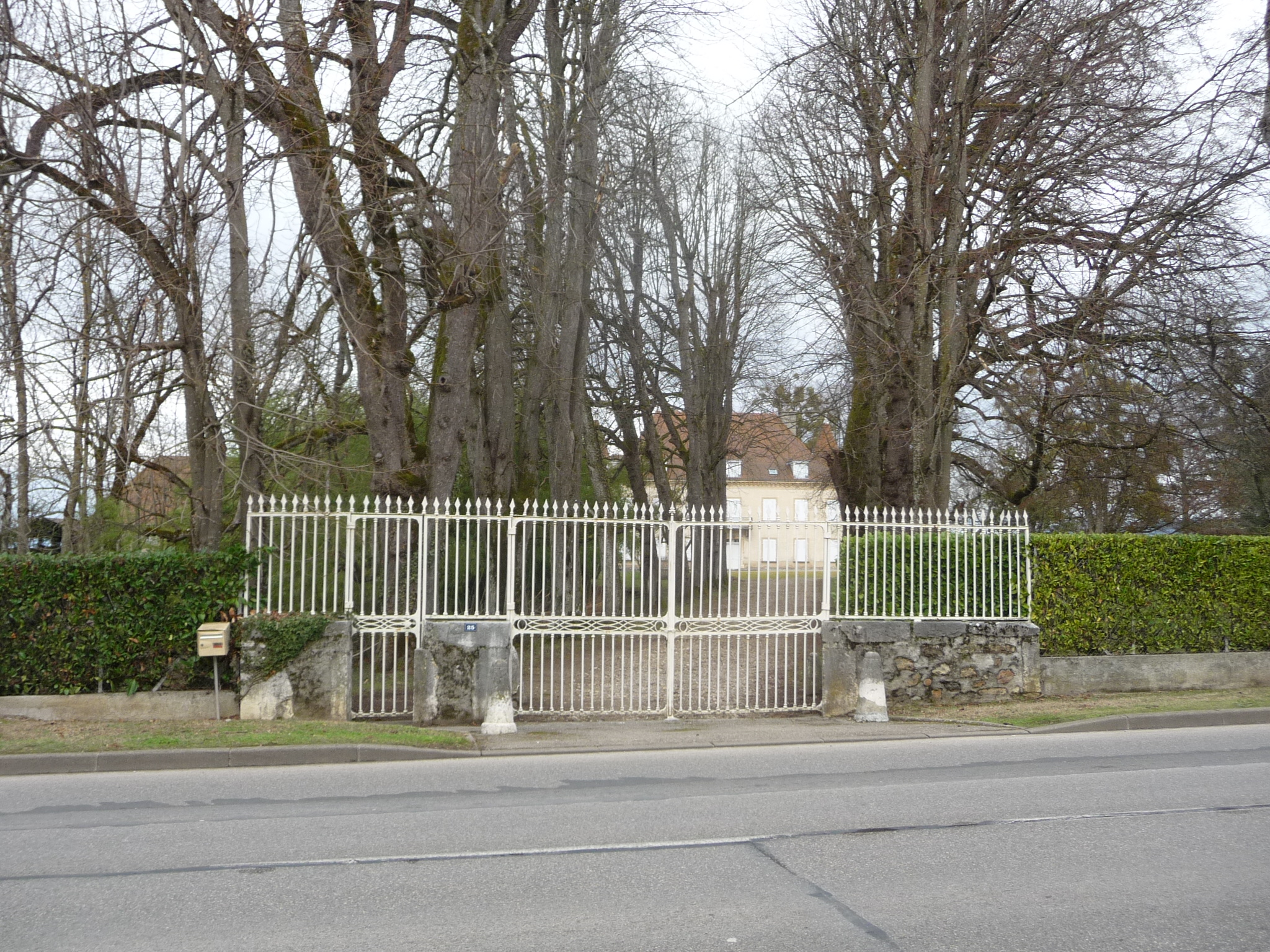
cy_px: 476
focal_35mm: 31
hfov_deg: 58.4
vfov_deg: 45.4
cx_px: 635
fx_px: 1137
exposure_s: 1/160
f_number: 3.3
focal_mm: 4.7
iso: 100
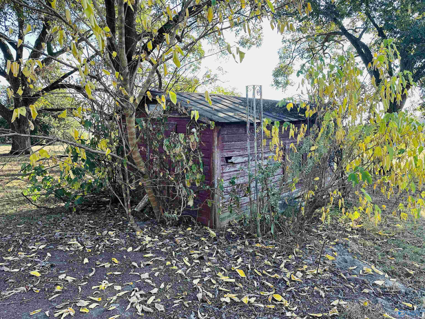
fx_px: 295
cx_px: 212
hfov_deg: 71.6
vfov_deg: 56.8
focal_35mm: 24
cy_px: 160
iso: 80
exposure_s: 1/518
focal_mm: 6.86
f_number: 1.78
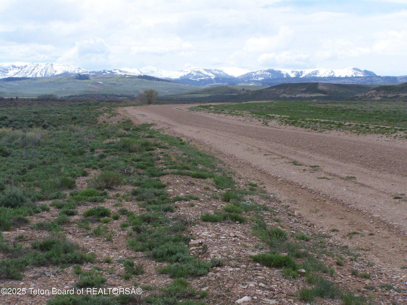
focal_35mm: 82
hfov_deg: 23.8
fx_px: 964
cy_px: 152
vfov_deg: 18.0
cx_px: 204
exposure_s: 1/800
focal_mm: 13.7
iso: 160
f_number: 4.5
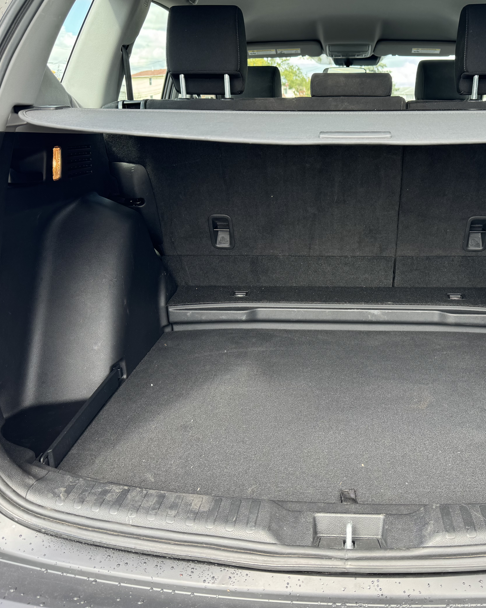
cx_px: 318
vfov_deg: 55.7
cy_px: 308
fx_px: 575
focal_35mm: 32
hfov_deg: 45.2
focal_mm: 6.76
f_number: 1.78
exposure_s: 1/166
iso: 64
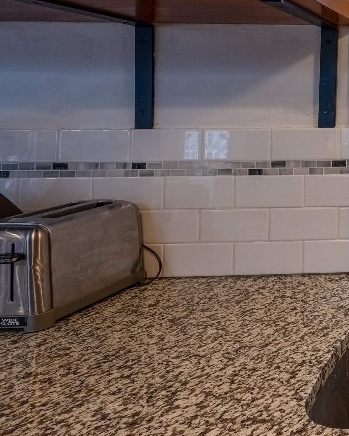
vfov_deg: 47.4
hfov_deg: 25.6
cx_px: 566
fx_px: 465
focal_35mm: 36
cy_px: 85
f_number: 11
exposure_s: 1/640
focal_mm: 14
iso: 640
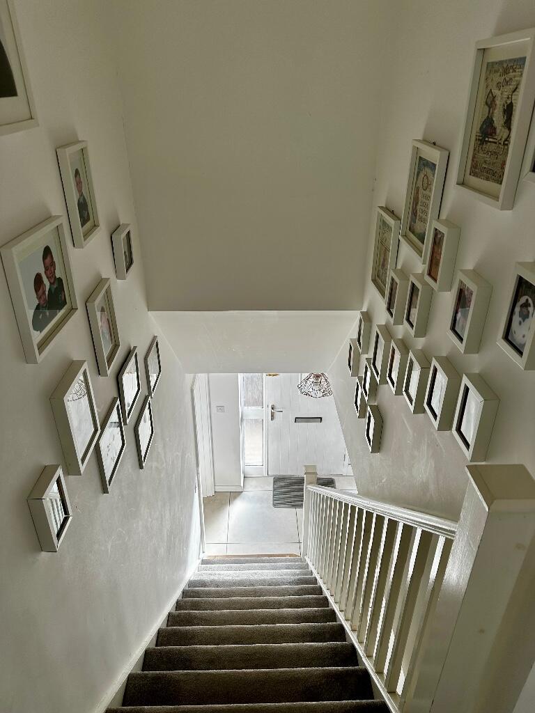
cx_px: 268
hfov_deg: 56.8
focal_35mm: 24
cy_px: 356
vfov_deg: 71.6
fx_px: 495
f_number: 1.78
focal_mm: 6.86
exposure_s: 1/141
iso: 64
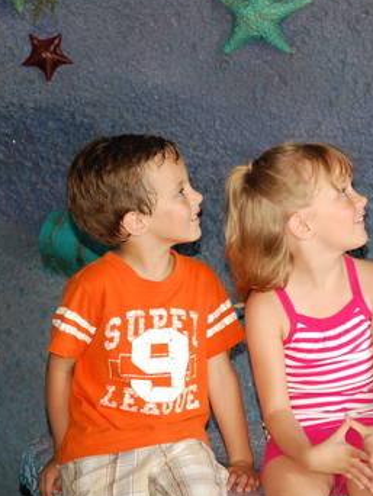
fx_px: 2554
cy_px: 219
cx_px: 364
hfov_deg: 8.3
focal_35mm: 178
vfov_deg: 11.1
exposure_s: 1/60
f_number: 5.3
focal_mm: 66
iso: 450
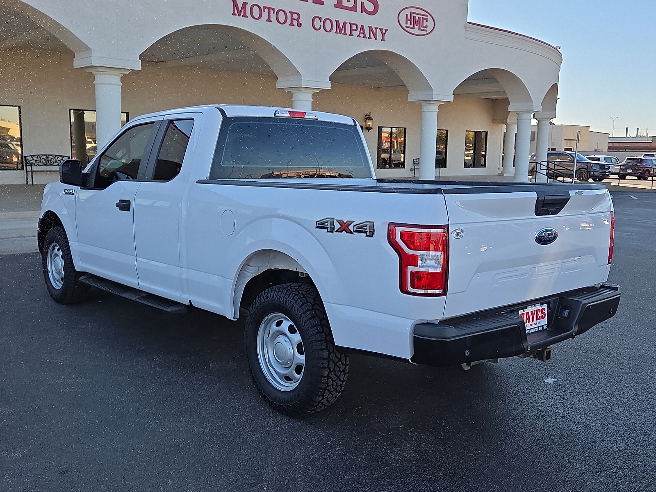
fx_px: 644
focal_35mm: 34
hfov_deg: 54.0
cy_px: 246
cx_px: 328
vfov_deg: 41.8
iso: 25
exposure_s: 1/909
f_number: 1.8
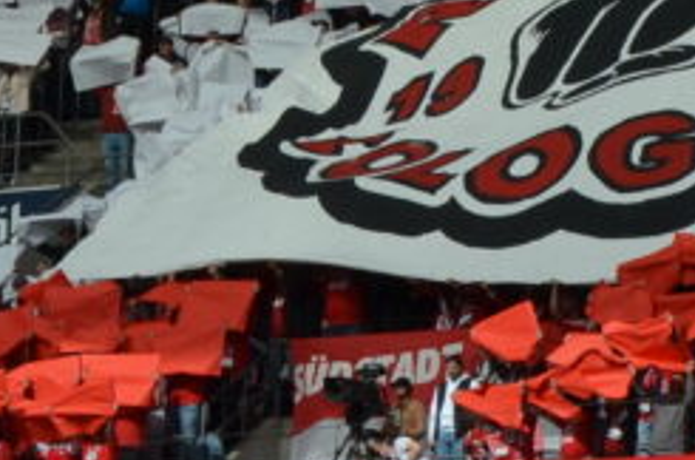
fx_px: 7548
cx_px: 808
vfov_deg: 3.5
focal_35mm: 392
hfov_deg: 5.3
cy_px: -179
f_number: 9
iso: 100
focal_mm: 40
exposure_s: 1/320
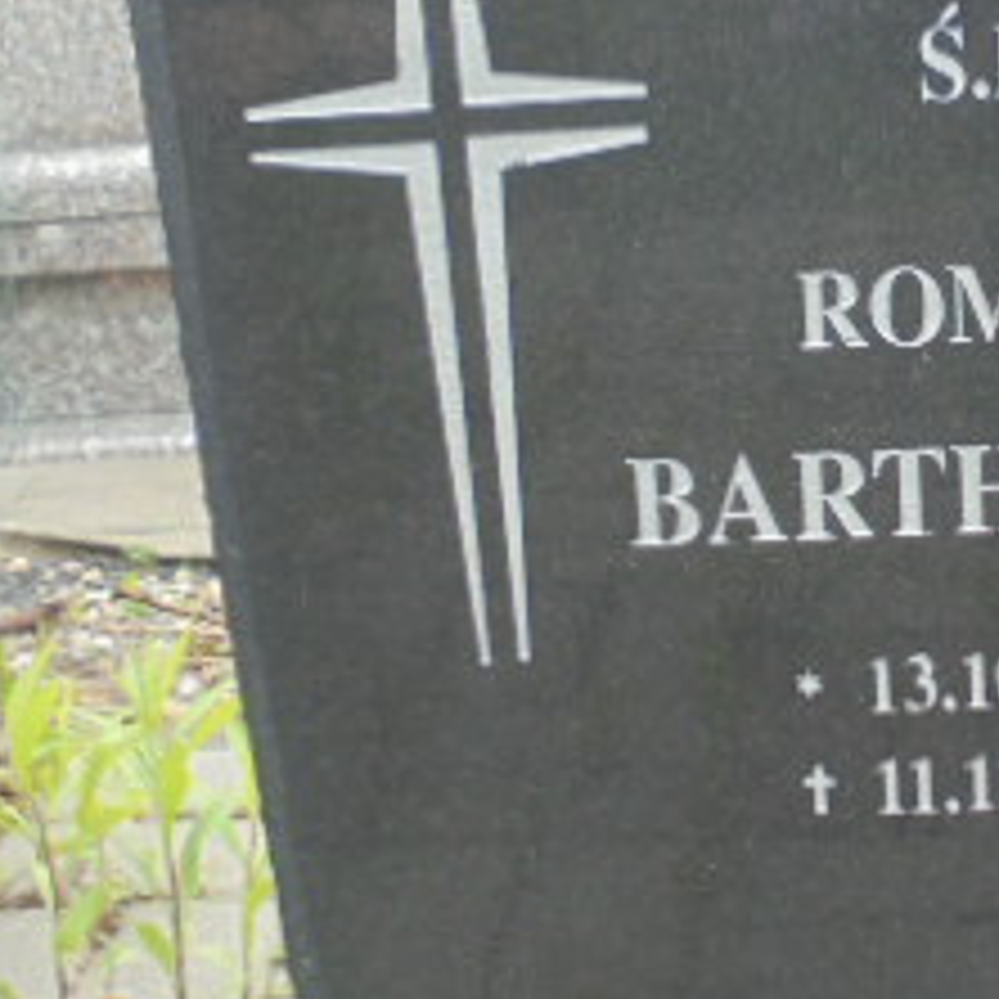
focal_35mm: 74
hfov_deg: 22.8
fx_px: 2416
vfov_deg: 23.3
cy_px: 392
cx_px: 896
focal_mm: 5.3
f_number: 3.7
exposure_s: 1/200
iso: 100
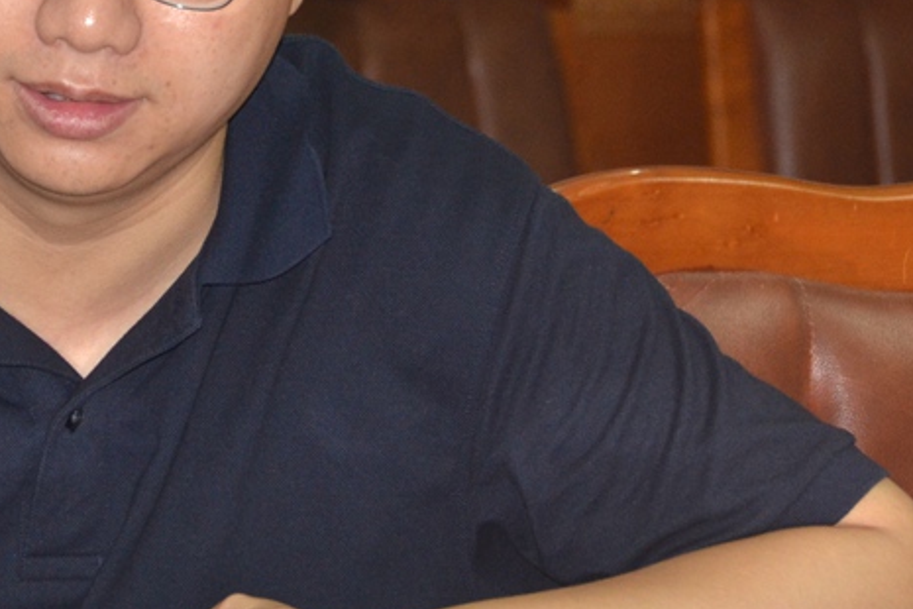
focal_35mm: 264
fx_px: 6695
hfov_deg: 7.8
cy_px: 76
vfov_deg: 5.2
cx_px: 84
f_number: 5
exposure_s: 1/60
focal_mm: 80
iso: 800
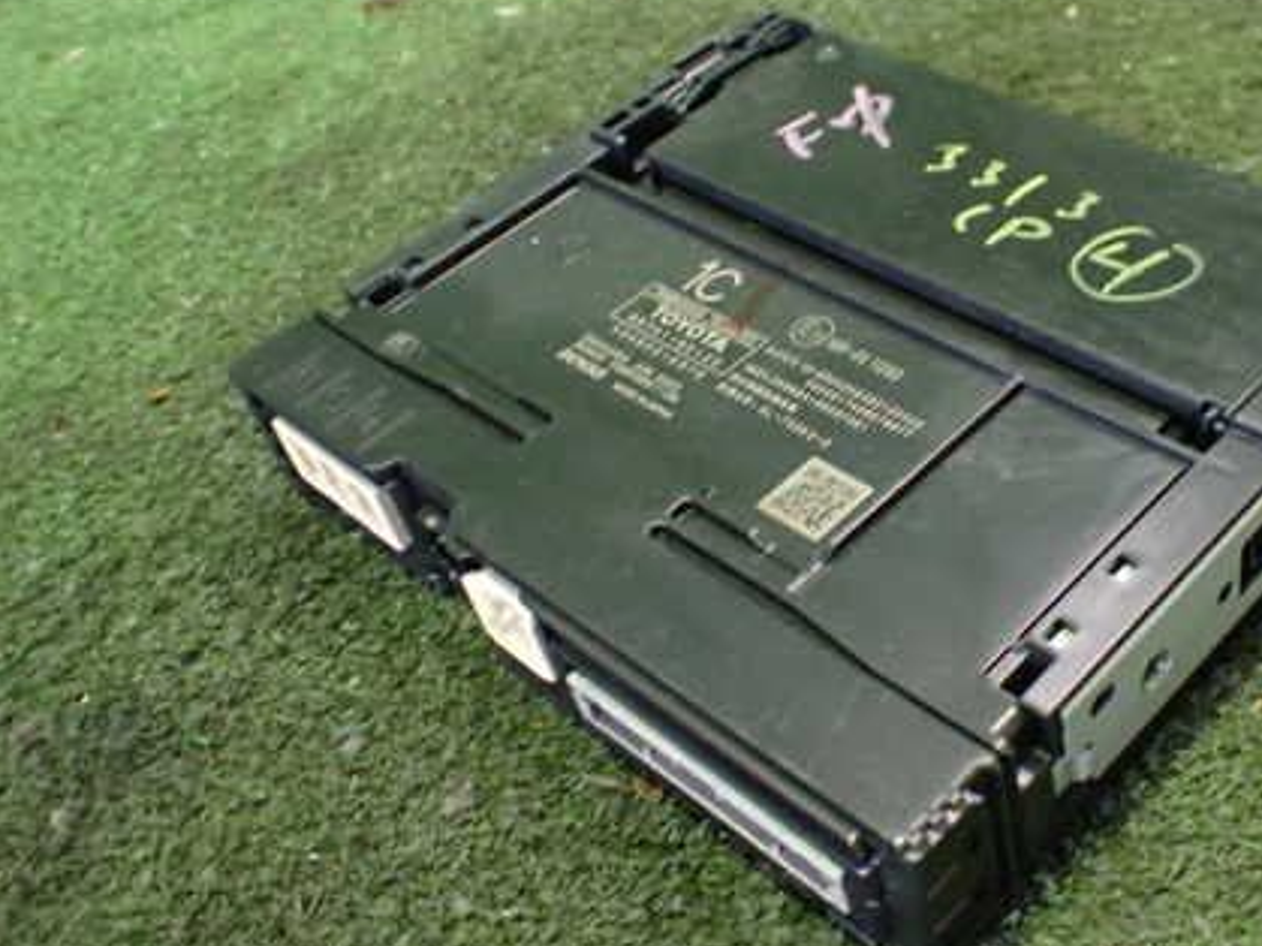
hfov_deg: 42.9
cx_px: 892
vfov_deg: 33.6
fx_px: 1567
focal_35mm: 43
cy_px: 440
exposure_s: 1/30
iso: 1000
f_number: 2.3
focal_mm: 5.4
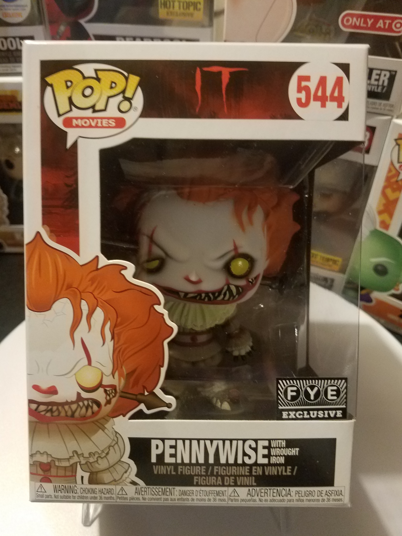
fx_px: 403
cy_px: 268
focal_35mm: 26
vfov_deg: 67.3
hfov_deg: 53.1
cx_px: 201
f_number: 1.7
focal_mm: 4.2
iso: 200
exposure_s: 1/11
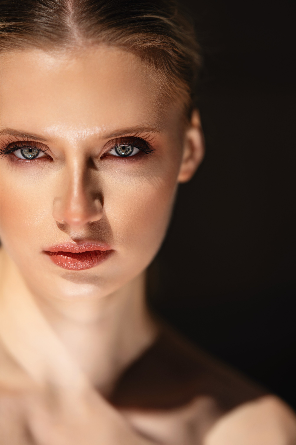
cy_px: 222
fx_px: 1048
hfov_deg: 16.1
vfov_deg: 23.9
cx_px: 148
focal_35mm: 85
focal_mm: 85
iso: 64
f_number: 1.4
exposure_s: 1/8000
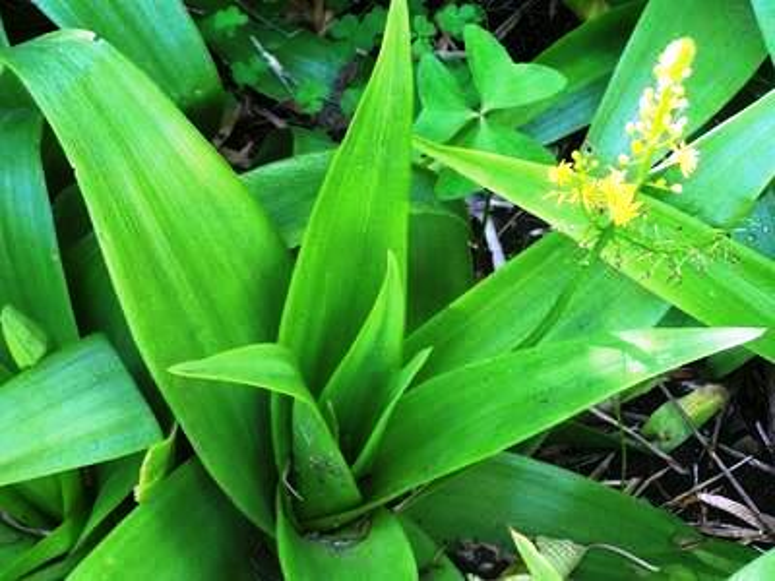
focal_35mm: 128
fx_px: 2866
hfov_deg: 15.4
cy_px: 290
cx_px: 388
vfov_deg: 11.6
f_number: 3.2
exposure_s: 1/50
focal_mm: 21.2
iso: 140
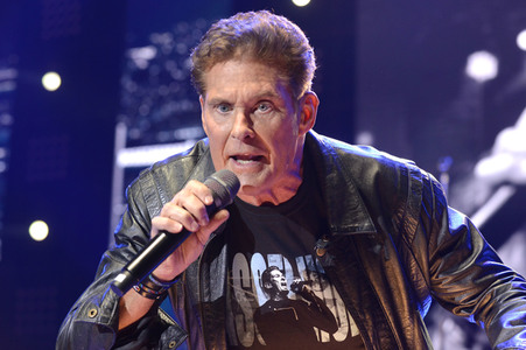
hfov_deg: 23.7
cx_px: 263
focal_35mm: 86
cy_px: 175
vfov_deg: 15.9
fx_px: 1256
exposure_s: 1/320
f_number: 4.5
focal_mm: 86
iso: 2500
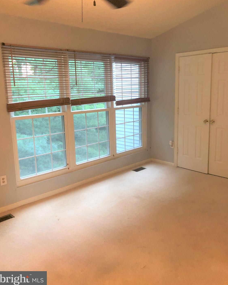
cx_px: 113
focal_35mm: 30
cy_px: 131
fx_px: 253
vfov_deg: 58.7
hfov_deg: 48.5
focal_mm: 3.99
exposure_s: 1/15
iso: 80
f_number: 1.8
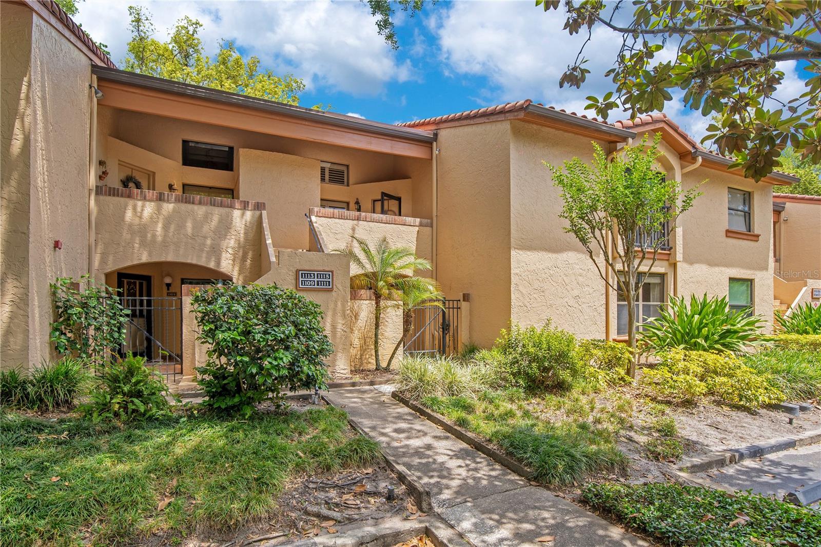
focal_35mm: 16
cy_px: 274
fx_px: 365
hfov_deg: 96.7
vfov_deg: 73.7
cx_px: 410
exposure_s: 1/125
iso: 100
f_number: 5.6
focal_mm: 16
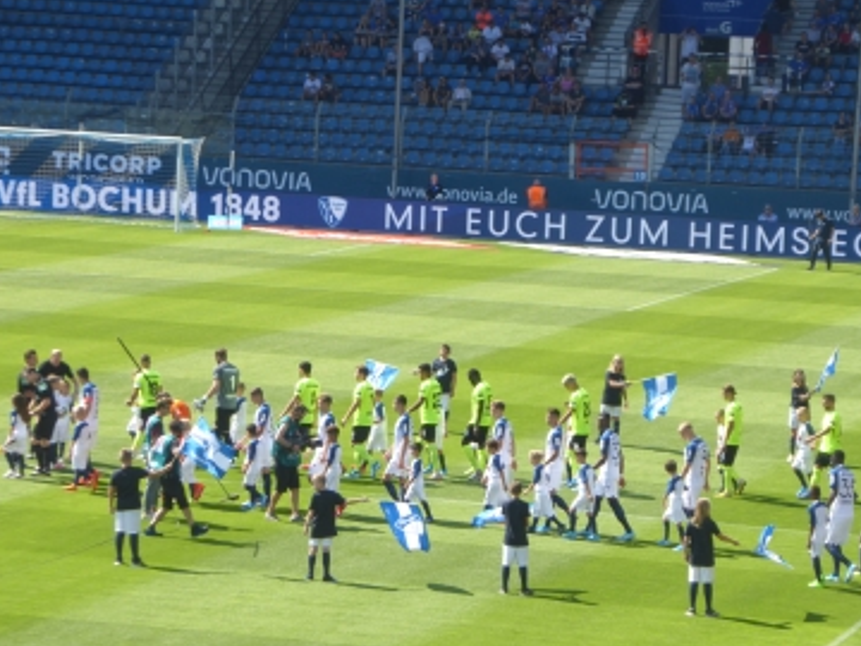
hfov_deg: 9.9
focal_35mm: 200
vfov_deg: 7.4
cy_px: 328
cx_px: 407
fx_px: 4975
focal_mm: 28.7
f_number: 5.5
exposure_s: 1/125
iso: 80
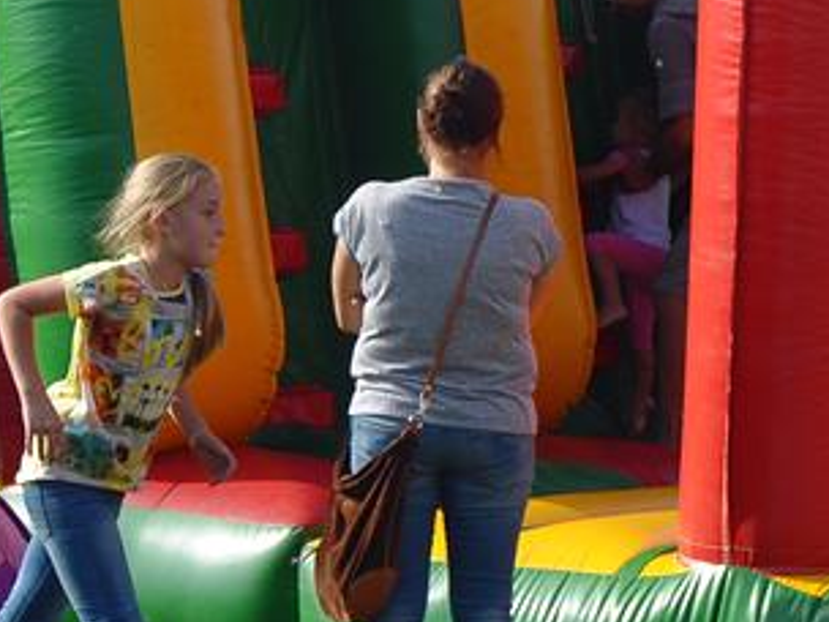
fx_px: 3856
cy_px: 203
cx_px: 644
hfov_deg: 12.2
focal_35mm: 161
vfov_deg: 9.2
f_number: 10
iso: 400
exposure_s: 1/400
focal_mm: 40
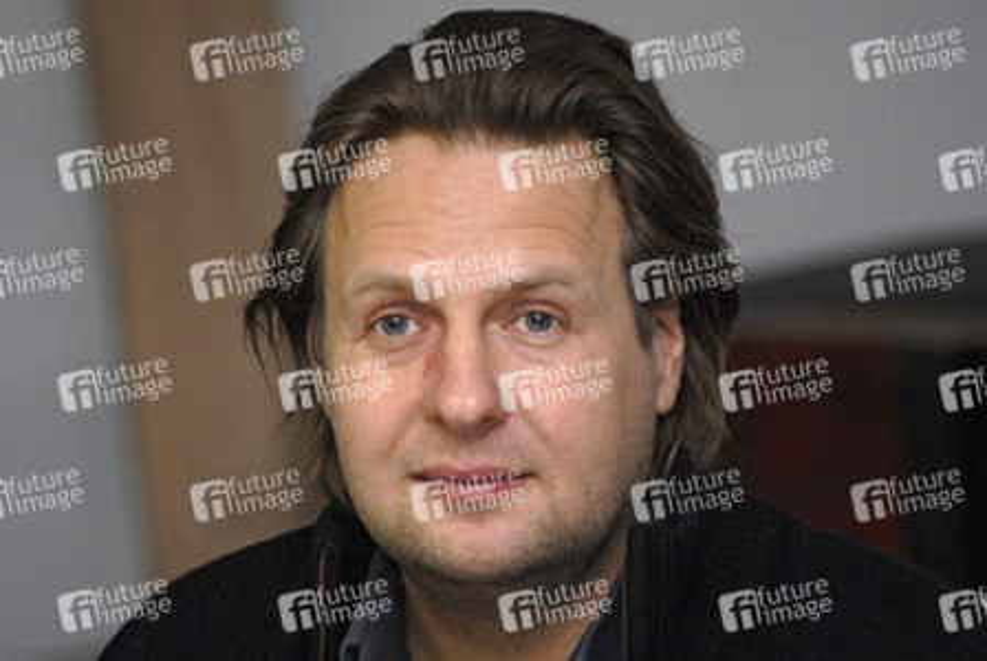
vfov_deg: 3.1
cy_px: 330
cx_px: 494
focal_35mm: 450
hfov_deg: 4.6
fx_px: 12354
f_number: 5.6
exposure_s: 1/100
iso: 500
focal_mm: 300
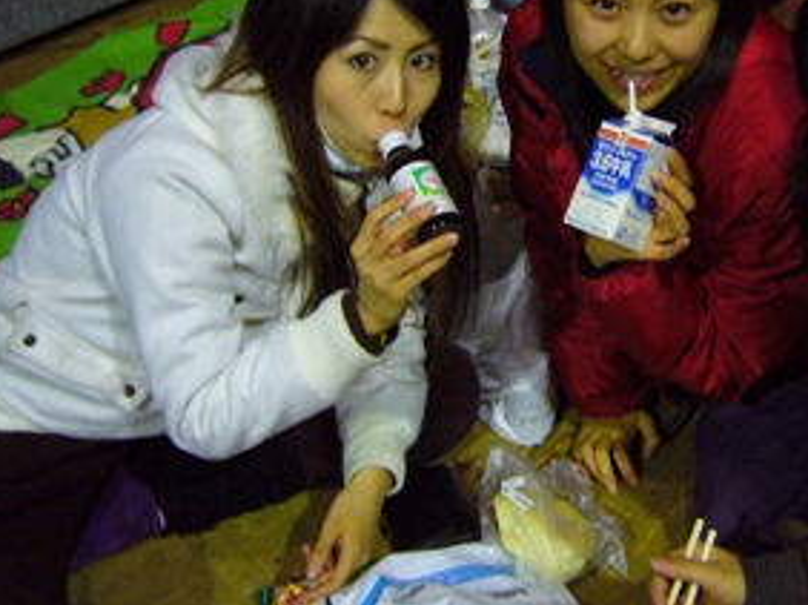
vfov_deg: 25.8
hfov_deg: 33.8
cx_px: 586
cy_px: 152
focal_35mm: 56
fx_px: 1306
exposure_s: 1/8
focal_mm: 5.8
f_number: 2.8
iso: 200
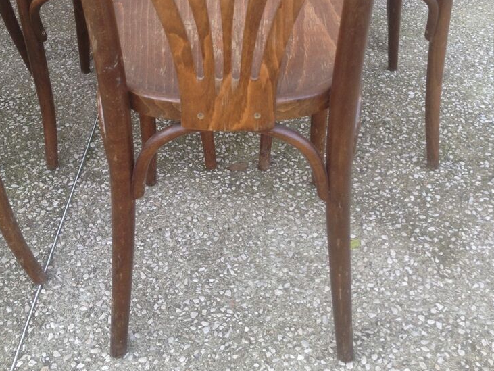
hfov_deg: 38.9
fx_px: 700
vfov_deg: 29.4
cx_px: 245
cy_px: 105
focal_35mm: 49
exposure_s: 1/120
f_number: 2.4
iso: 64
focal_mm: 4.28
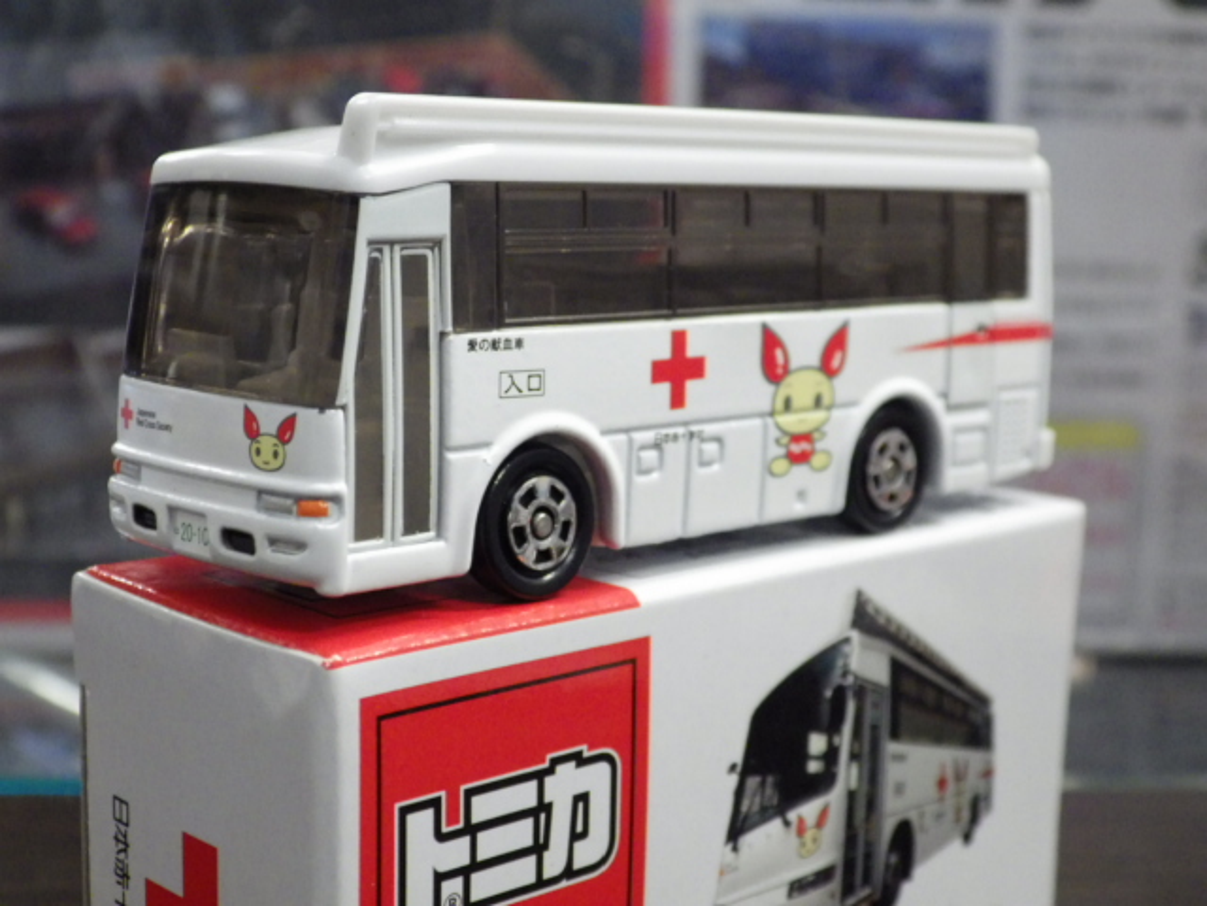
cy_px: 453
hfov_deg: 32.7
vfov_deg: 24.8
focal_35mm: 59
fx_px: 2057
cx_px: 604
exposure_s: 1/30
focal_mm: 10.7
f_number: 4
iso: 800
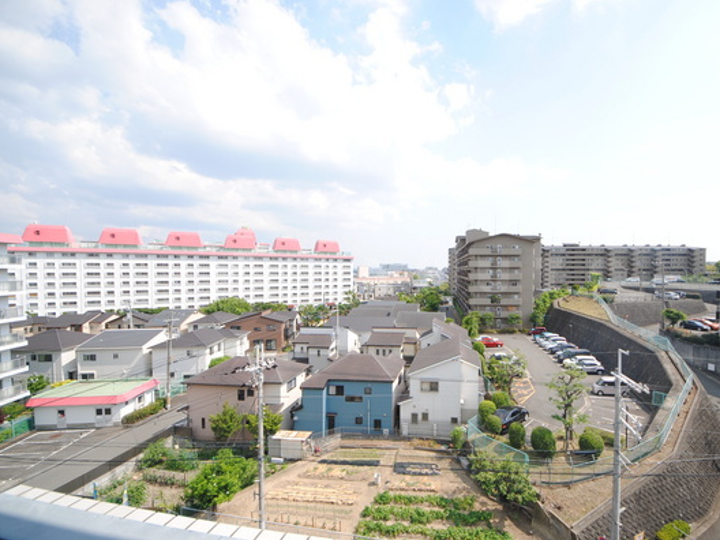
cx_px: 421
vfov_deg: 85.7
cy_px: 277
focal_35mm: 14
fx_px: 291
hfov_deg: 101.1
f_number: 7.1
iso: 100
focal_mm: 8
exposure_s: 1/200
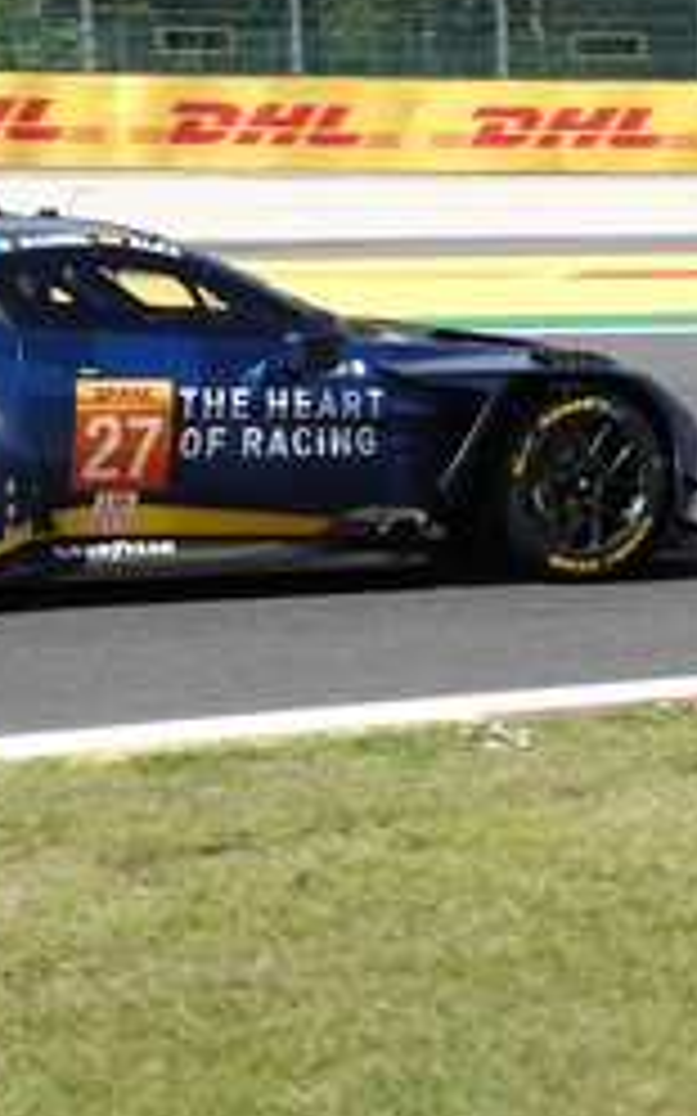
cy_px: 531
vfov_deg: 18.4
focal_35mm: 113
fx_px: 3434
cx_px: 81
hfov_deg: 11.5
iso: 100
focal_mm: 22.19
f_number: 3.5
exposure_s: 1/800
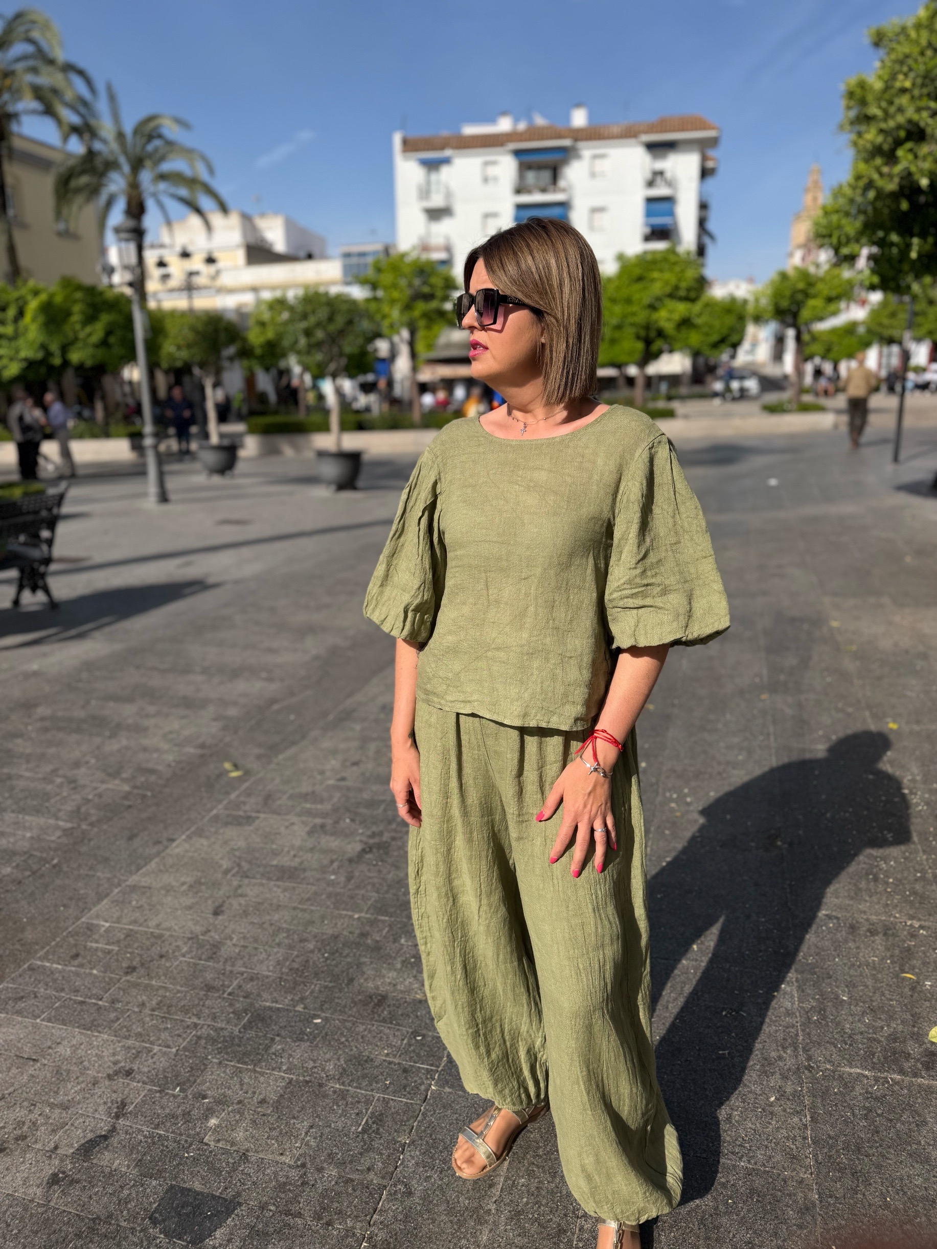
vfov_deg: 71.6
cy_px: 624
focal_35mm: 24
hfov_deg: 56.8
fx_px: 866
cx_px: 468
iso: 80
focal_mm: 6.76
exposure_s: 1/5319
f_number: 1.78
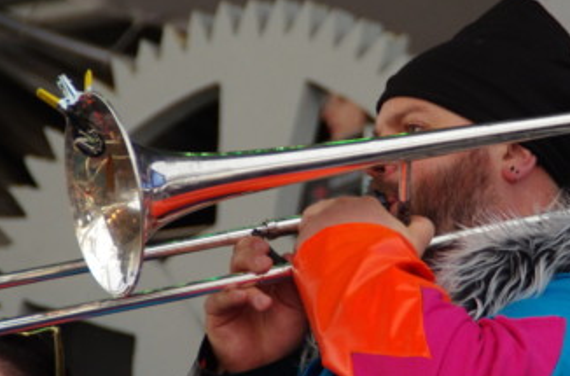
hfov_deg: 6.1
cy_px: 169
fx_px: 5381
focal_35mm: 341
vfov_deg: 4.0
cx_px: 399
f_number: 6.3
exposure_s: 1/200
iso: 1600
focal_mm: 148
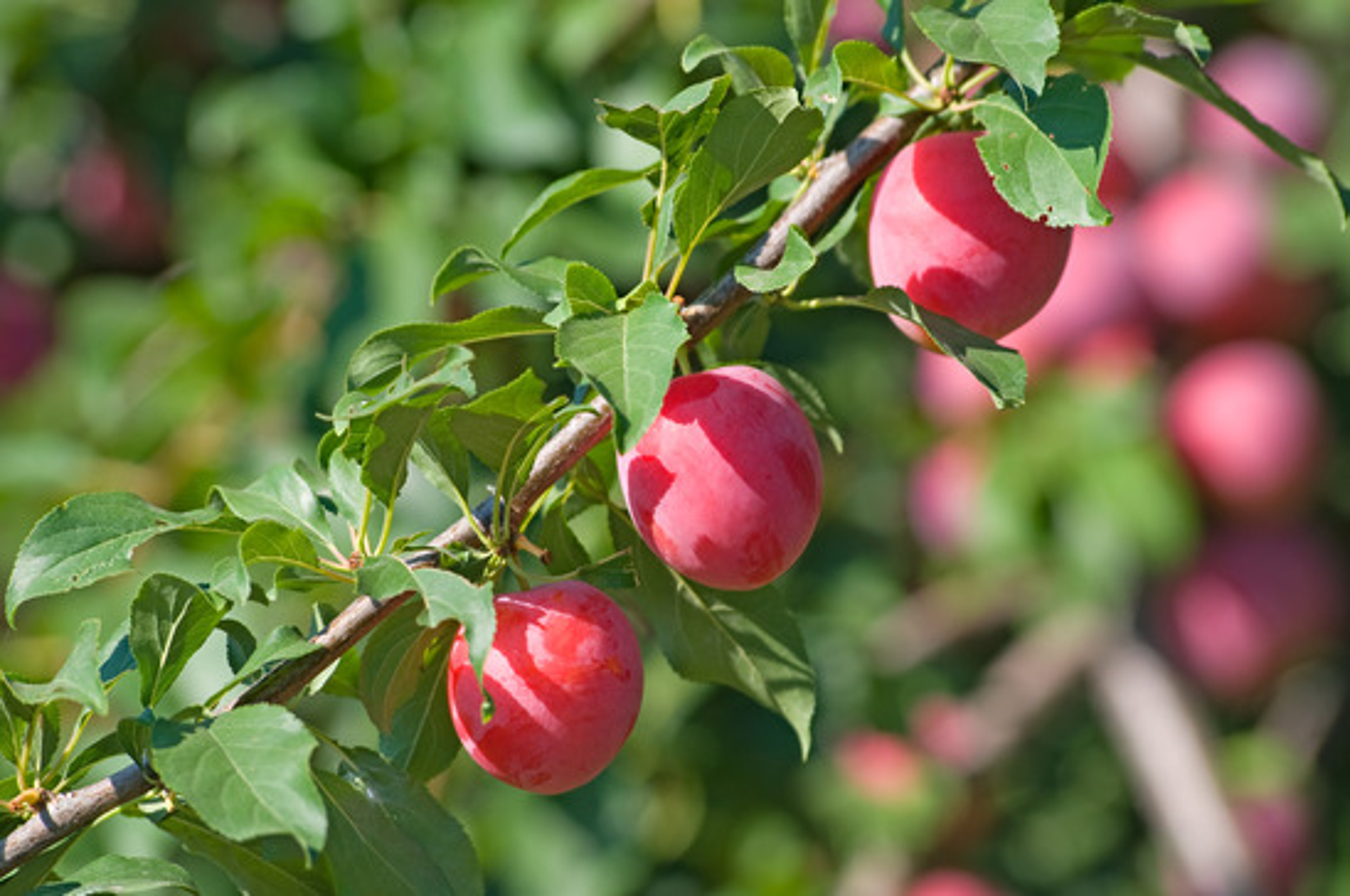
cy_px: 448
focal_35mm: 255
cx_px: 675
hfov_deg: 8.1
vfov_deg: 5.4
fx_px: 9551
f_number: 8
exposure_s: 1/250
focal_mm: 170
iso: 200
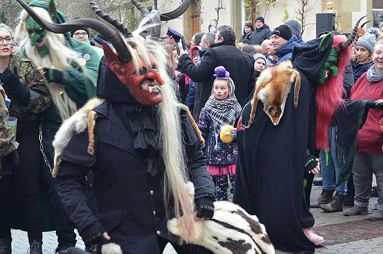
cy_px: 149
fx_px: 741
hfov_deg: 29.0
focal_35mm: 70
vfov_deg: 19.4
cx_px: 212
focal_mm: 31
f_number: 4
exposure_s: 1/60
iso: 500
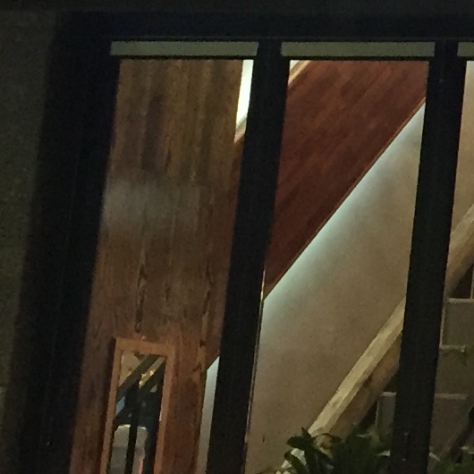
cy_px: 76
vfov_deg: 11.0
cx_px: 964
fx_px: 2448
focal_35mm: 158
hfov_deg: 10.2
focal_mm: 4.15
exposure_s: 1/30
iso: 200
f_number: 2.2
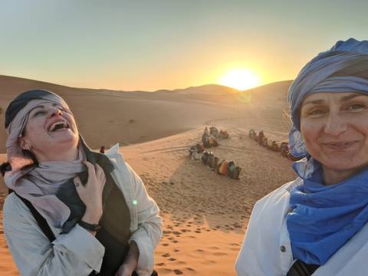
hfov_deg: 69.4
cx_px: 184
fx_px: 266
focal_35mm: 25
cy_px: 138
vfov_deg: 54.9
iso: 64
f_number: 2.2
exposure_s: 1/100
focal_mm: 3.72
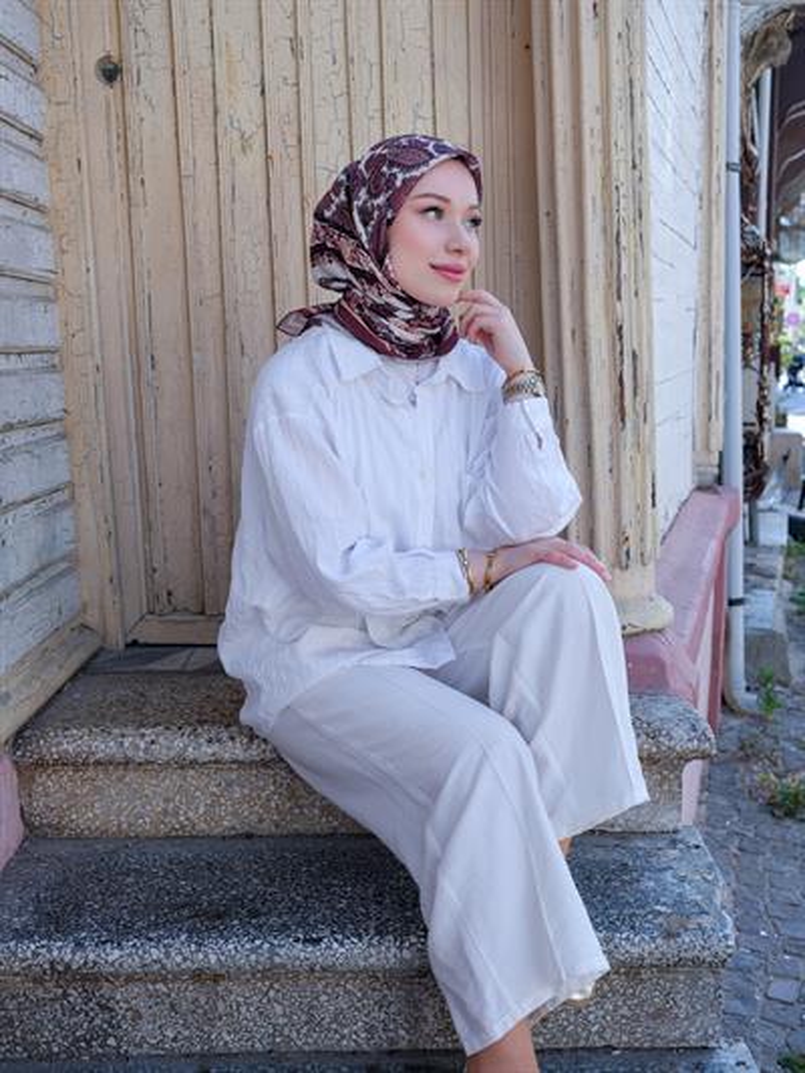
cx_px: 402
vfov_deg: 44.8
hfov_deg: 34.4
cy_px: 536
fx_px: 1302
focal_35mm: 42
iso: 320
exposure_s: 1/180
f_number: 7.1
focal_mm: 53.6
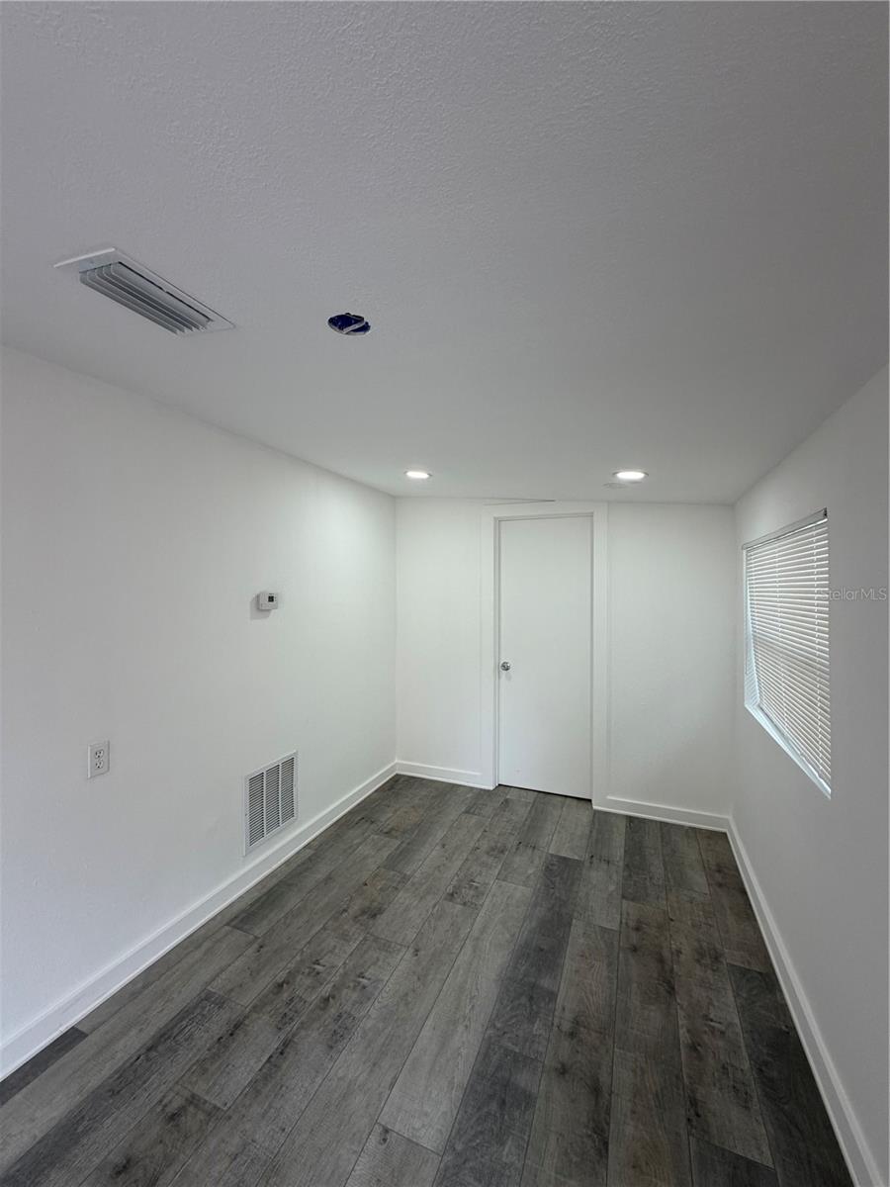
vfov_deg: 102.1
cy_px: 594
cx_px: 445
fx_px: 480
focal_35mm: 14
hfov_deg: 85.7
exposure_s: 1/121
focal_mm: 2.22
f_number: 2.2
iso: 80
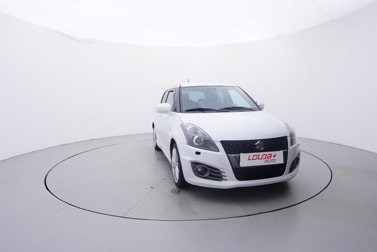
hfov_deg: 77.3
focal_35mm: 22
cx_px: 188
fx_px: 236
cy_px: 126
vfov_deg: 56.2
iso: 200
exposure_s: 1/80
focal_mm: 15
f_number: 5
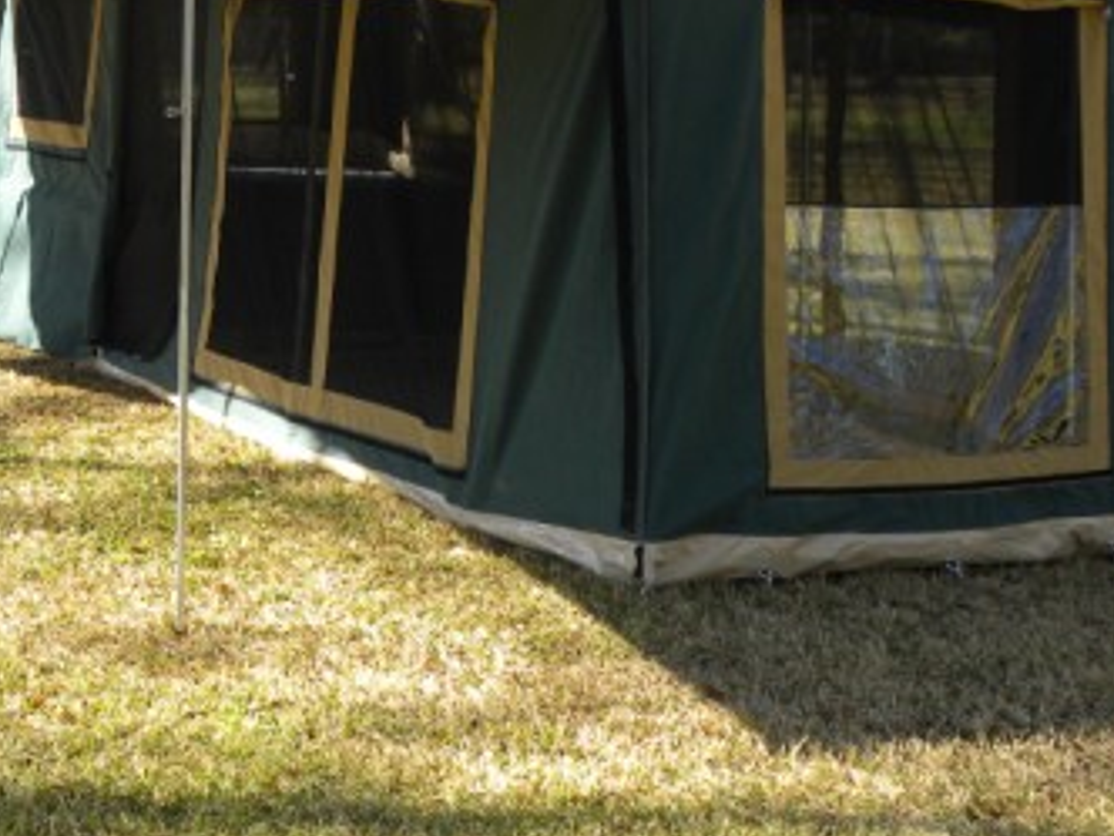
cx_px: 248
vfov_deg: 18.5
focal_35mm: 79
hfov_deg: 24.4
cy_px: 148
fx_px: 2542
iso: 64
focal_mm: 7.3
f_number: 4
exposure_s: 1/160
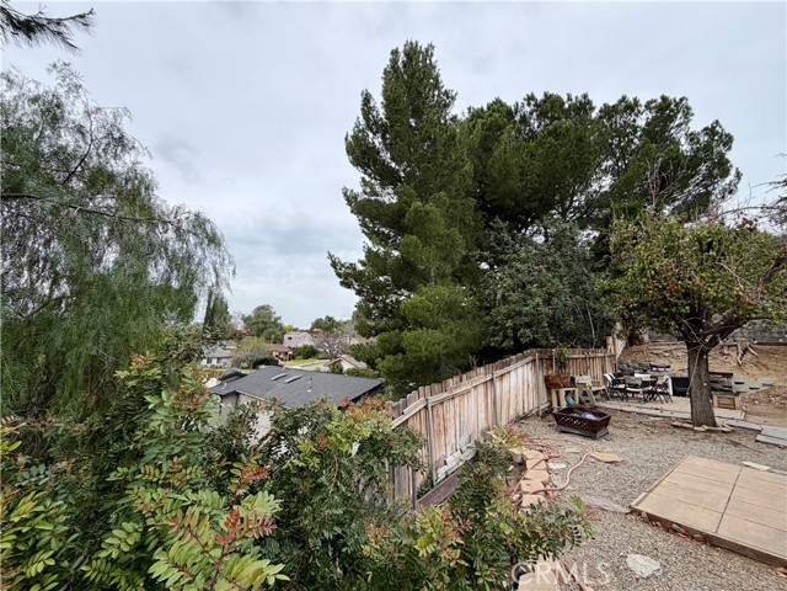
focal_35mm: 14
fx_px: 318
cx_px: 394
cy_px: 296
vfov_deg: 85.7
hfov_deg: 102.1
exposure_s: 1/522
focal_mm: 2.22
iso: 40
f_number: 2.2
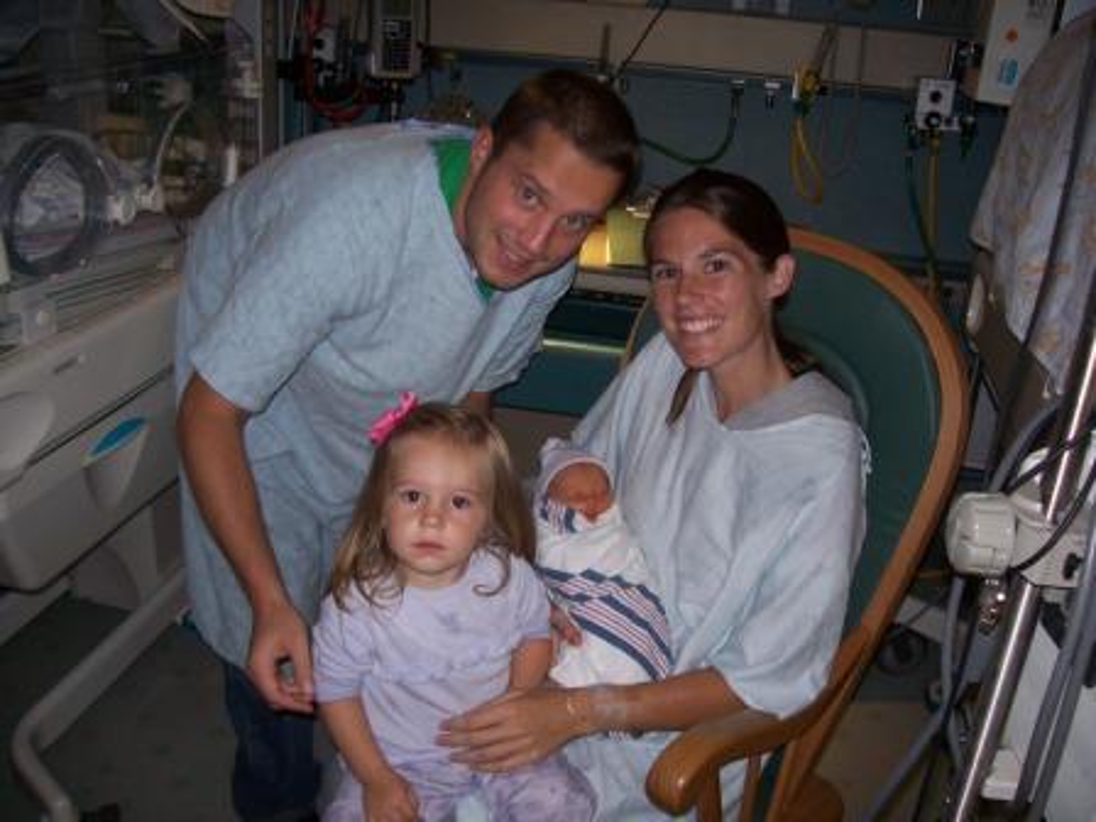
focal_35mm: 34
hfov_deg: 54.0
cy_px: 411
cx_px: 548
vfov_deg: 41.8
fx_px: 1076
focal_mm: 5.6
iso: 80
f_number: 2.7
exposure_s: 1/60
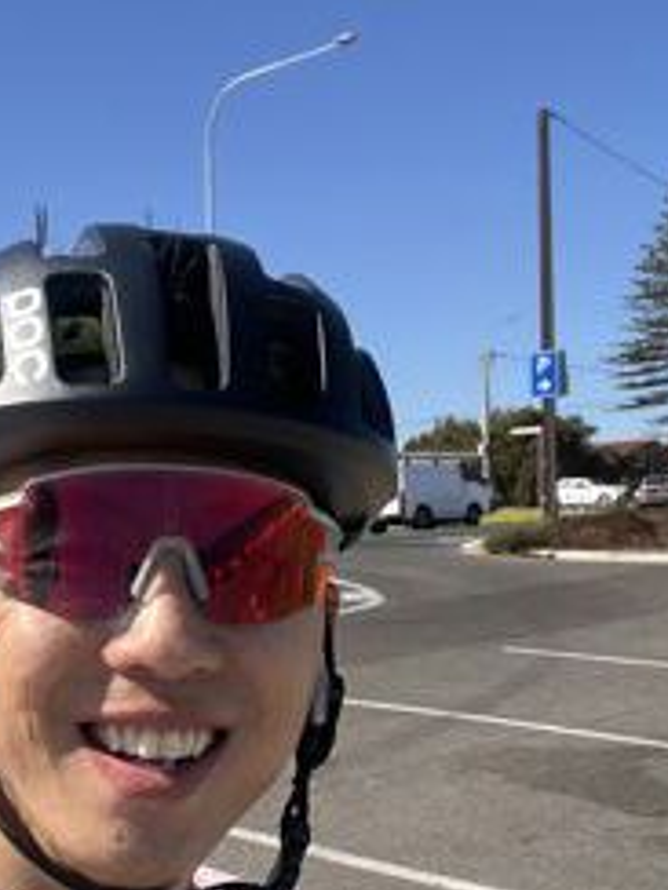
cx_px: 204
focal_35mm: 54
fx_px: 1389
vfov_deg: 34.8
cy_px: 668
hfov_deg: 26.8
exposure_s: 1/621
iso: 32
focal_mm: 2.71
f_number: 2.2
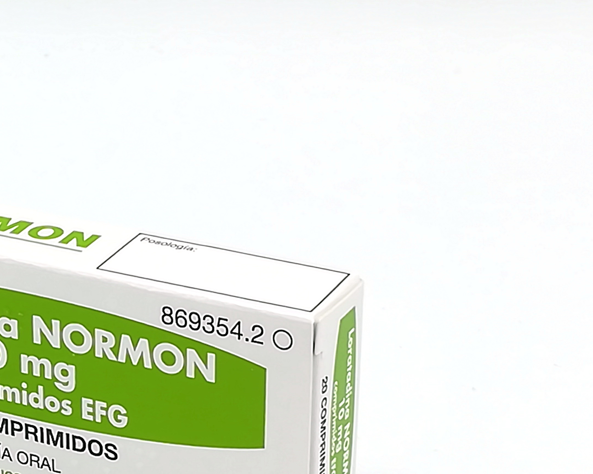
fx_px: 2387
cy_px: 370
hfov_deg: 14.0
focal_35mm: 136
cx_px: 64
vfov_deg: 11.3
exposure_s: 1/460
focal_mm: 3.83
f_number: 2.2
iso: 50
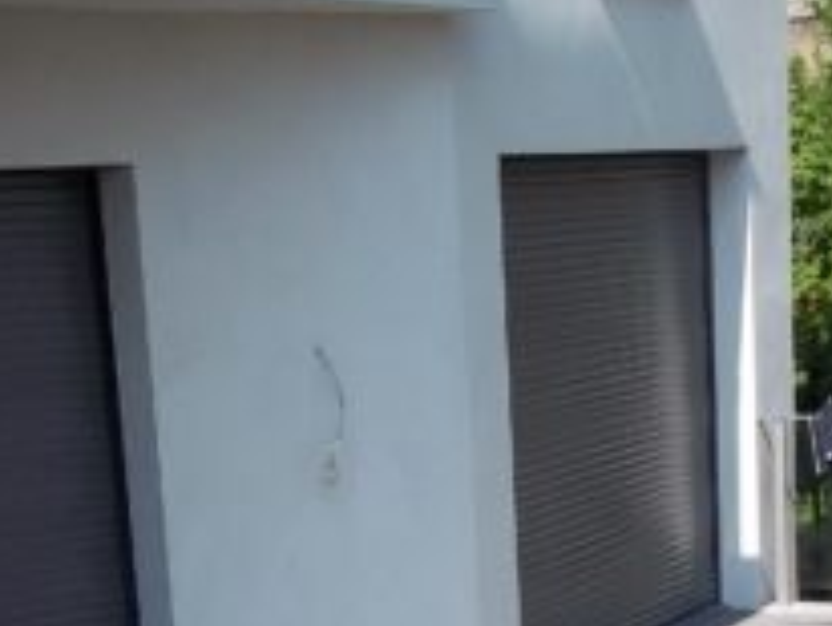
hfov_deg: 19.3
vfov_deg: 13.9
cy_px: 909
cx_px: 582
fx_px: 2430
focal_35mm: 101
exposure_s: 1/400
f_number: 5.5
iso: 80
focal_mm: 5.7
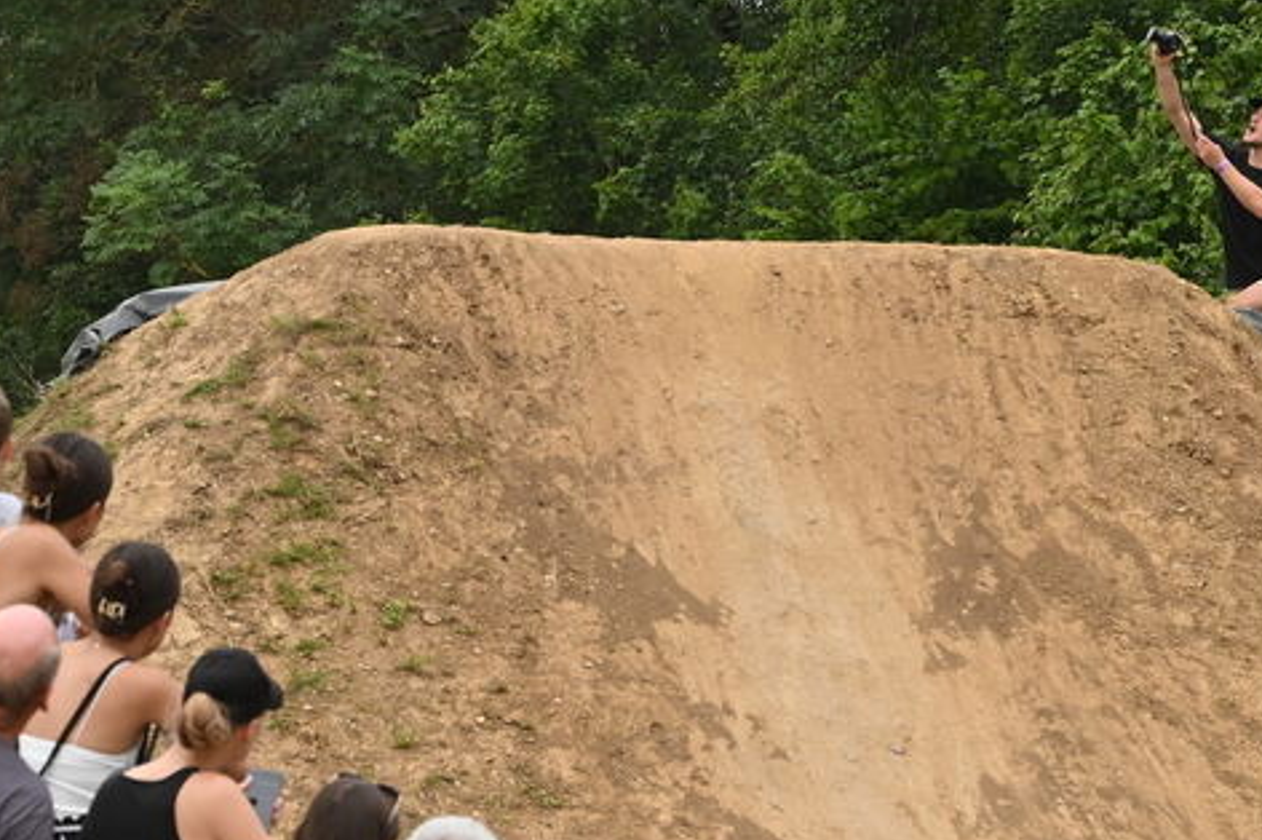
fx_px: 9984
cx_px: 505
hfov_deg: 7.2
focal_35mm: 285
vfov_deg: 4.8
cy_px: -31
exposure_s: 1/400
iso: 500
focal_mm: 112
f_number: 8
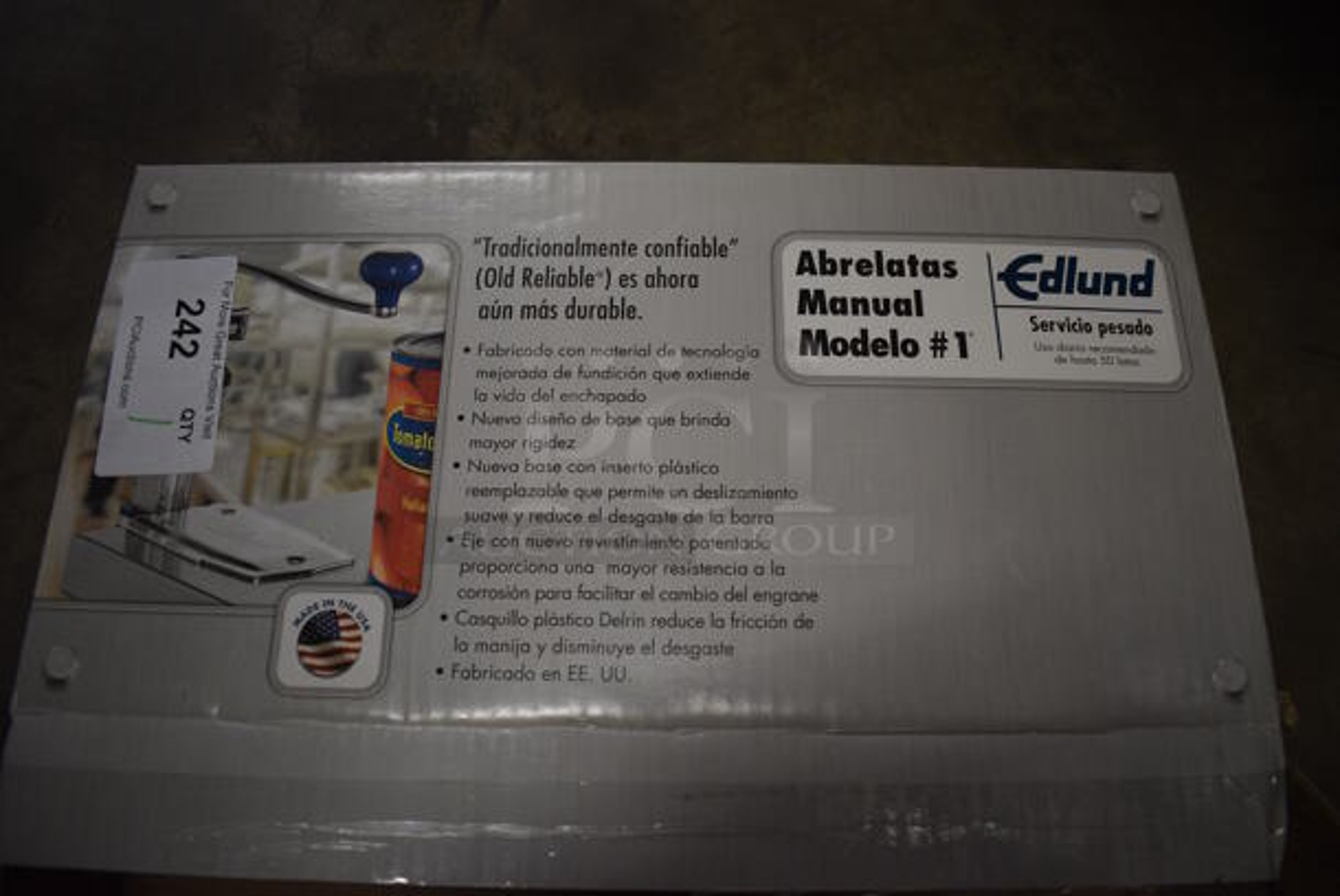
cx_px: 670
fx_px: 1006
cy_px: 448
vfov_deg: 48.0
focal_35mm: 27
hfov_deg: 67.3
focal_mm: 18
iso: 800
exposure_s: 1/125
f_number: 3.5
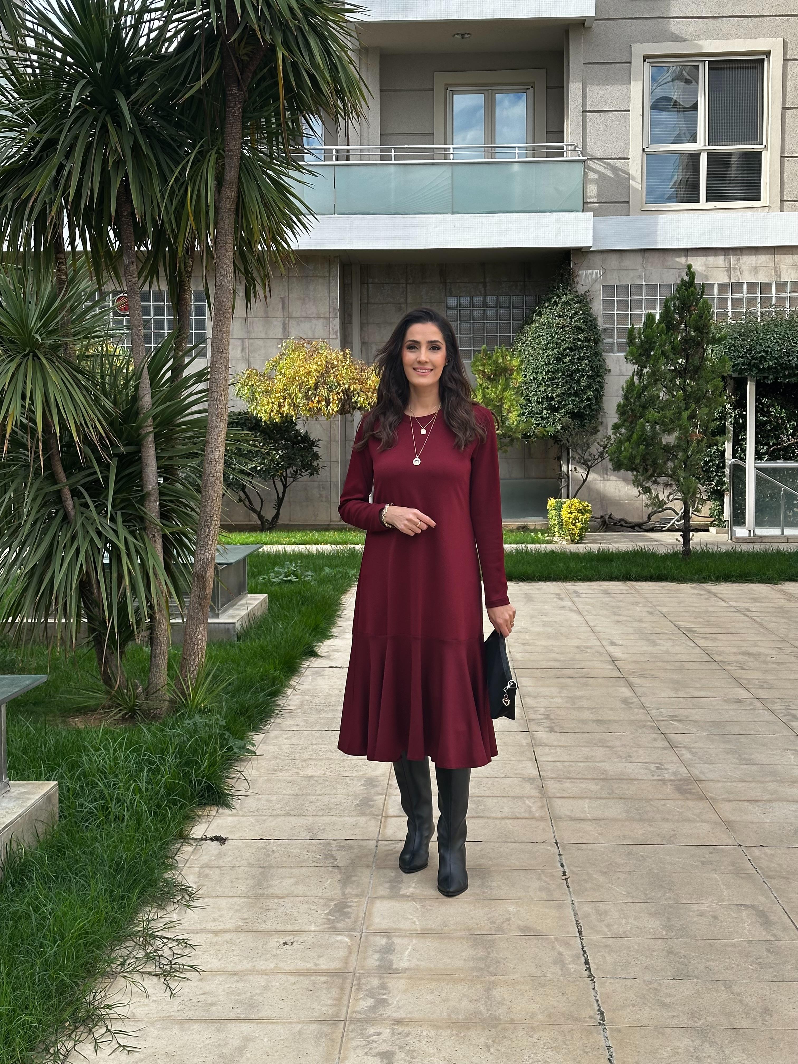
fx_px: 1475
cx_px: 399
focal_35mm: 48
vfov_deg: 39.7
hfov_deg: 30.3
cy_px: 532
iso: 64
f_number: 1.78
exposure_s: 1/709
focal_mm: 6.86
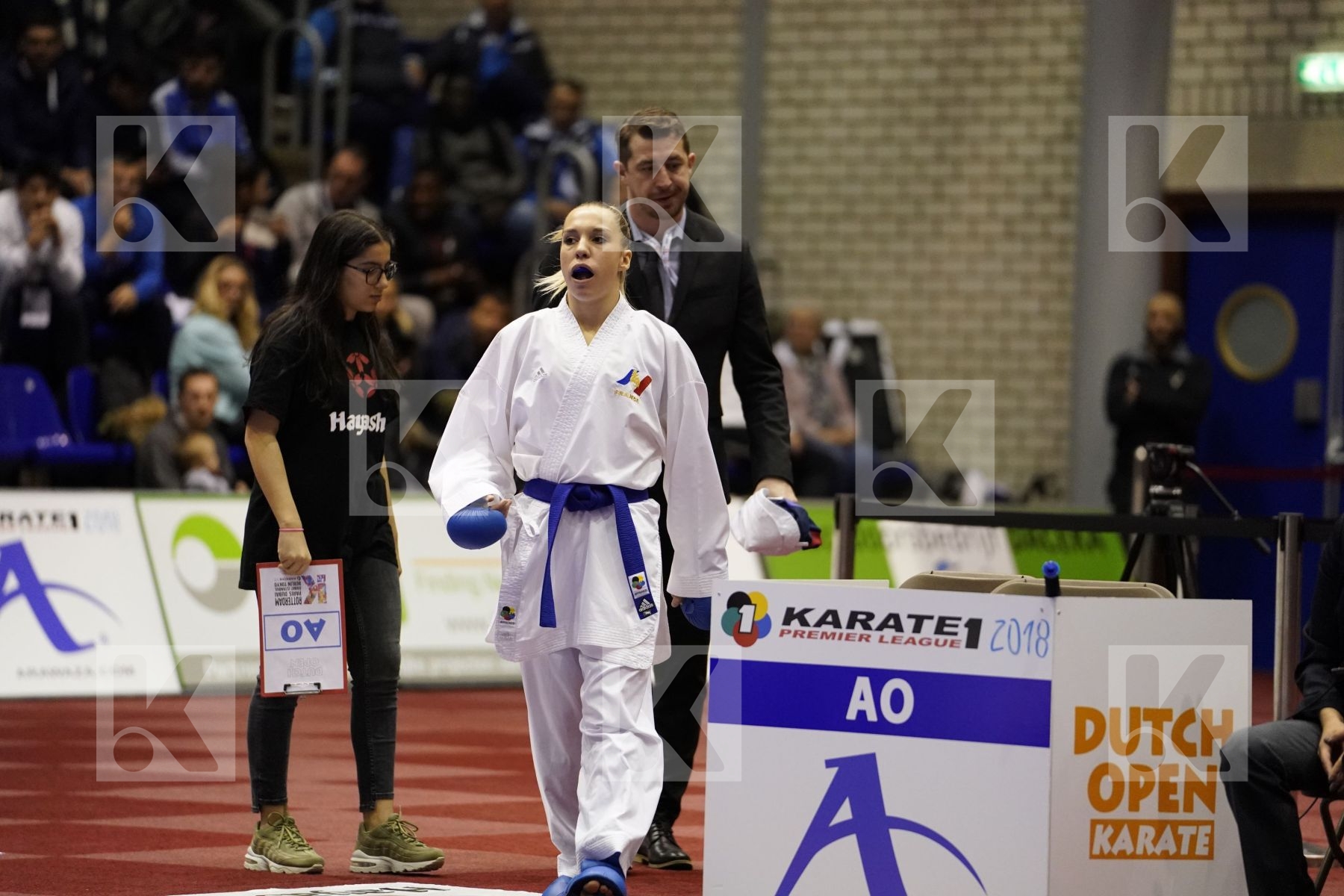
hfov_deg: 10.3
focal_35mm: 200
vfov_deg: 6.9
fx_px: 7466
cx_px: 672
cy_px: 448
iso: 5000
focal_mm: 200
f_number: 2.8
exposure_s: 1/1000
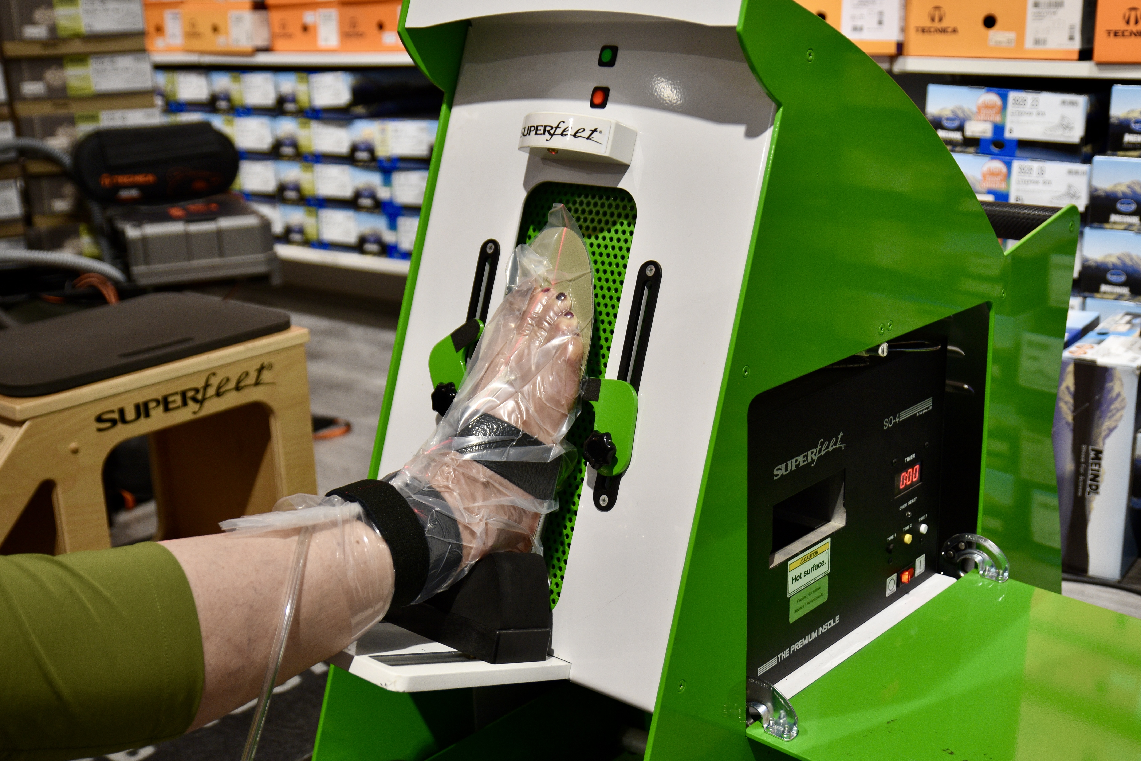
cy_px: 373
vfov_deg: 32.2
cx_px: 598
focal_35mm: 42
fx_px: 1317
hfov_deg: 46.8
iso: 400
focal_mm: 25
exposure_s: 1/250
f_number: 4
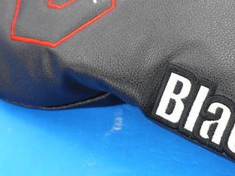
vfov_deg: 12.4
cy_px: 74
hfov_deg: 16.3
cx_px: 212
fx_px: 808
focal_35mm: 119
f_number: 4.9
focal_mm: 29
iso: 800
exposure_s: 1/60
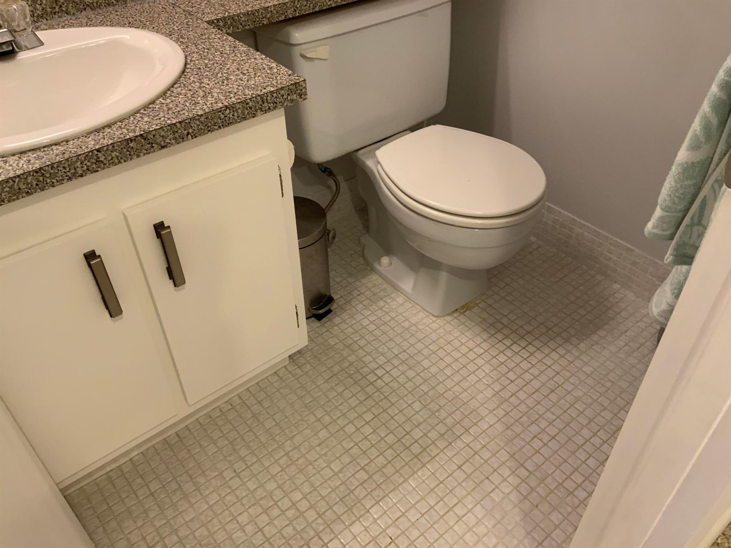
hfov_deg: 61.7
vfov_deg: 48.2
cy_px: 274
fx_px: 612
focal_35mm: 29
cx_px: 366
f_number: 1.8
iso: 160
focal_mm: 3
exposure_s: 1/60
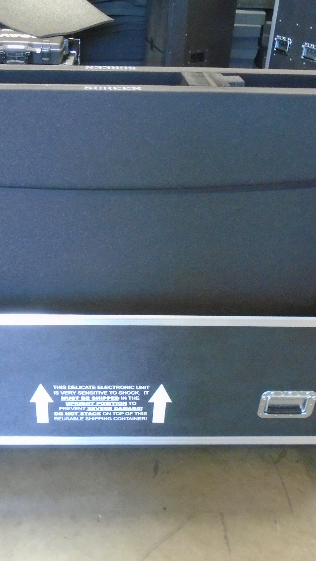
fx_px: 566
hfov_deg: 31.0
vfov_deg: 52.8
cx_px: 109
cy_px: 282
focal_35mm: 38
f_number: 3.2
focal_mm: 4.6
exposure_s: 1/30
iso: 500
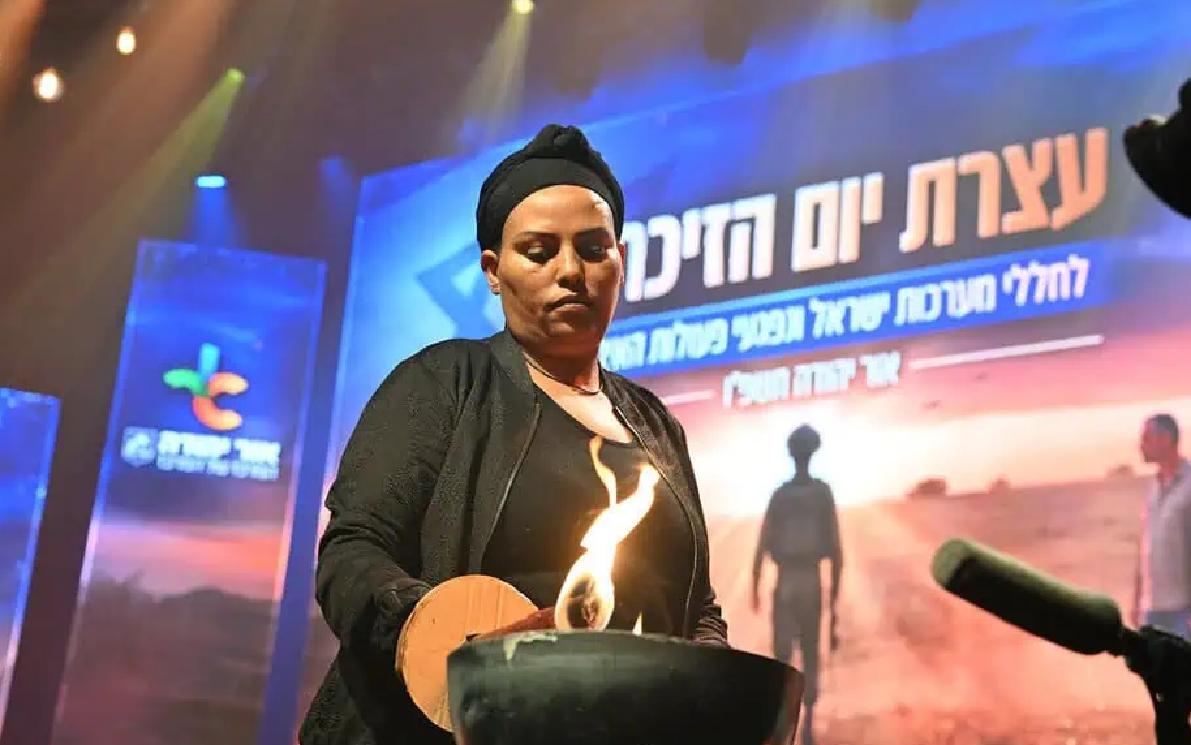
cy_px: 363
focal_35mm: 69
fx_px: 2240
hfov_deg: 29.8
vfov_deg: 18.9
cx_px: 593
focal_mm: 67
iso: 2500
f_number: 5
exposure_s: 1/160
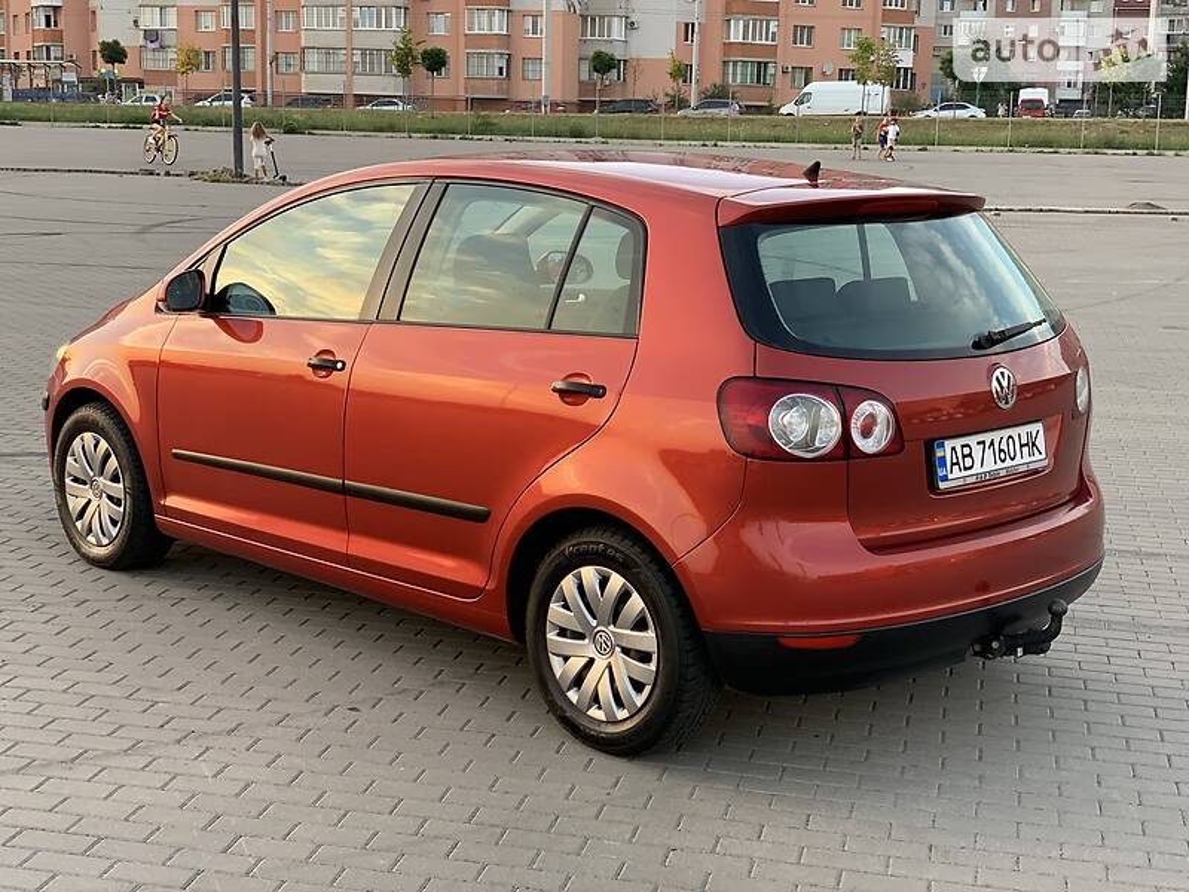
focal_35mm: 52
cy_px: 446
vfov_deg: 28.0
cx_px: 594
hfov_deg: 36.8
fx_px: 1786
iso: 80
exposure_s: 1/122
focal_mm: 6
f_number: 2.4
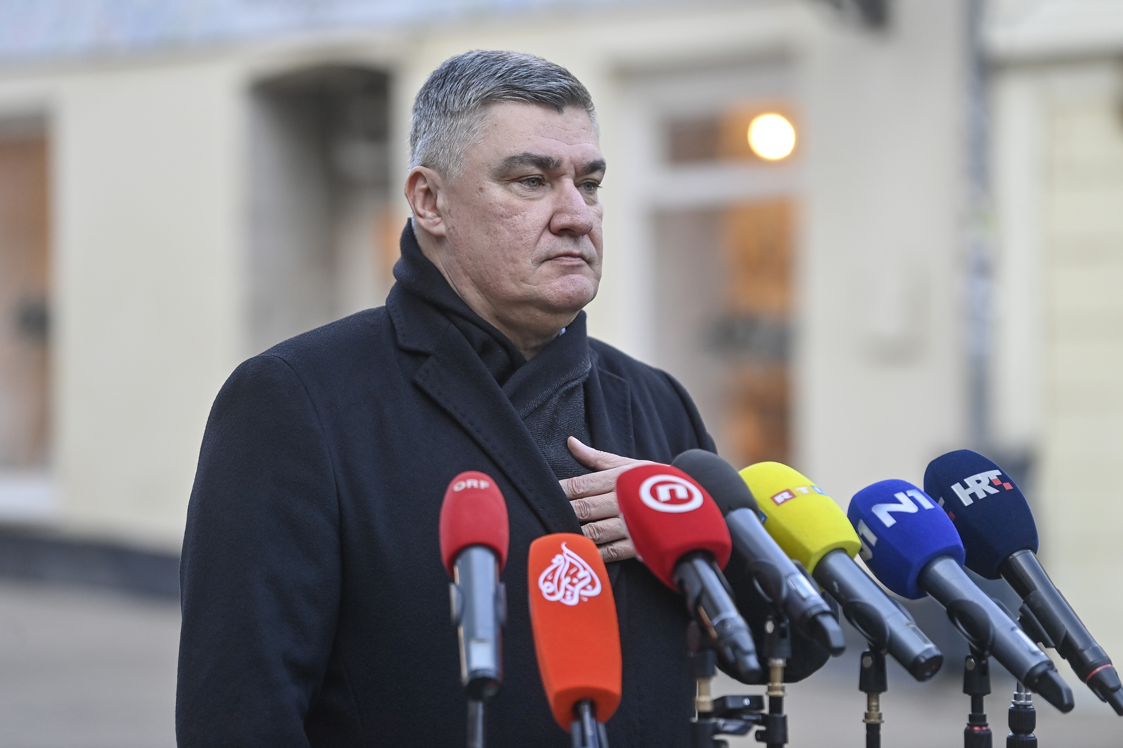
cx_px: 562
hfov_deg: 13.7
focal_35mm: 150
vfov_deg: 9.1
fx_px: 4679
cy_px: 374
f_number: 2.8
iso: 800
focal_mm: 150
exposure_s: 1/1250
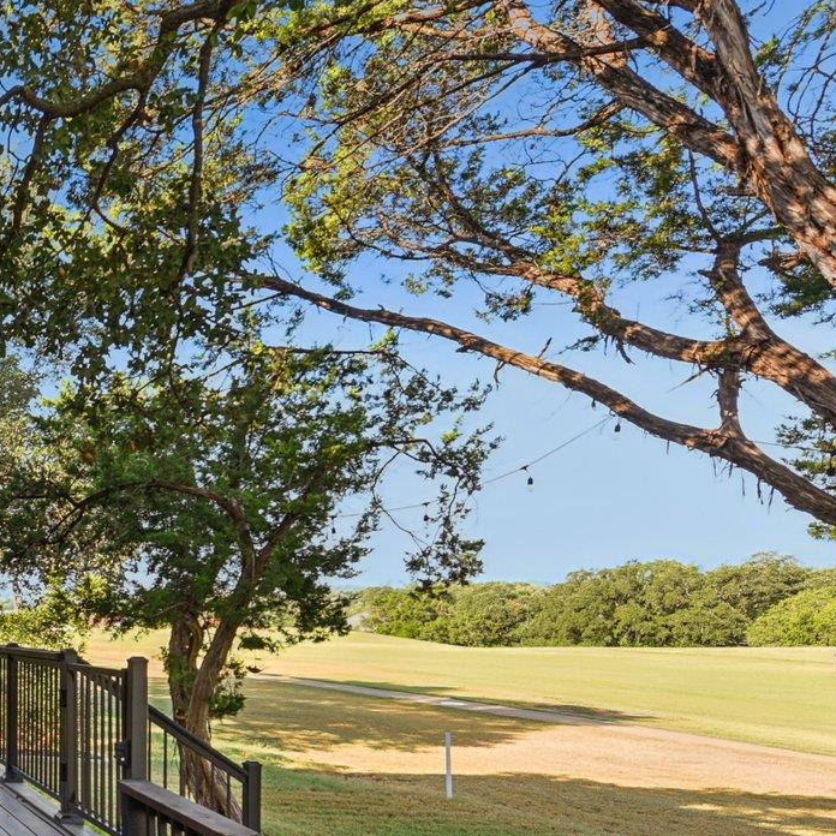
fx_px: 956
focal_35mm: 35
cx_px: -177
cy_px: 586
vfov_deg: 46.1
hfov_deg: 36.2
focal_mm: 14
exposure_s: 1/30
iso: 100
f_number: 8
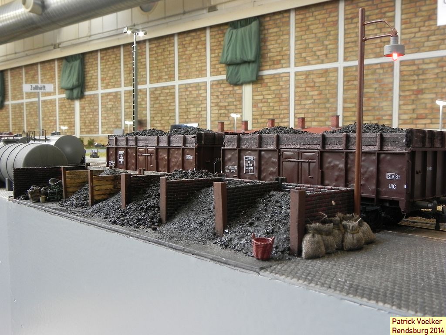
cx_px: 223
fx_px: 477
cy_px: 168
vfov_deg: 38.7
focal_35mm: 37
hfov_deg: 50.1
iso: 160
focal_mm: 6.6
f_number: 8
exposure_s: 1/2.1
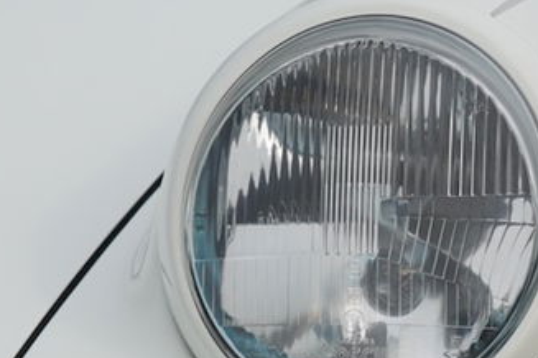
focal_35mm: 176
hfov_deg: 11.7
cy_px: 377
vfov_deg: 7.8
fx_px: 2630
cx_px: 400
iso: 100
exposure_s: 1/250
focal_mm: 50
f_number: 5
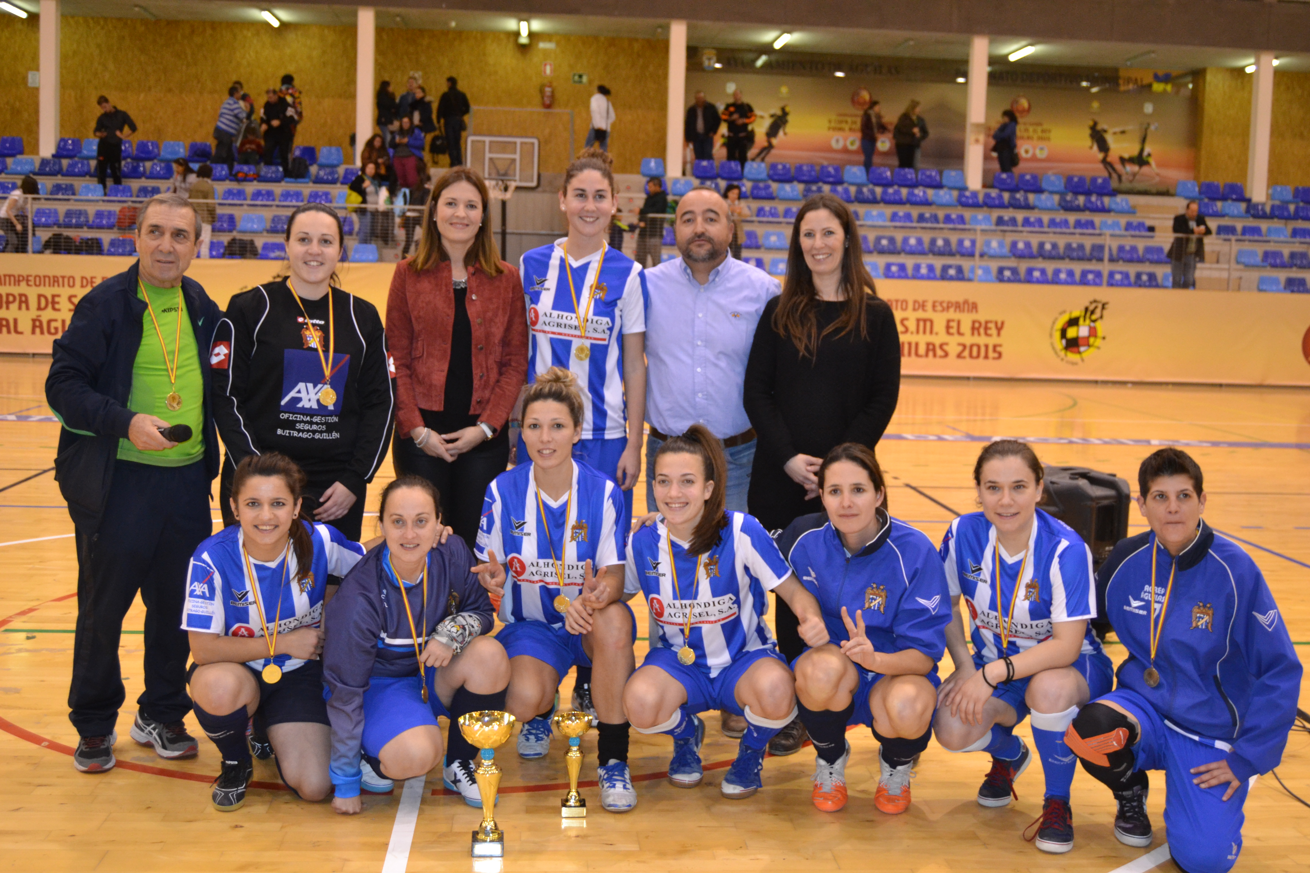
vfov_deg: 34.2
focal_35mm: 39
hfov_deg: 49.6
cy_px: 436
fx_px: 1419
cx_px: 655
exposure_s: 1/60
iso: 1250
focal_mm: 26
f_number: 4
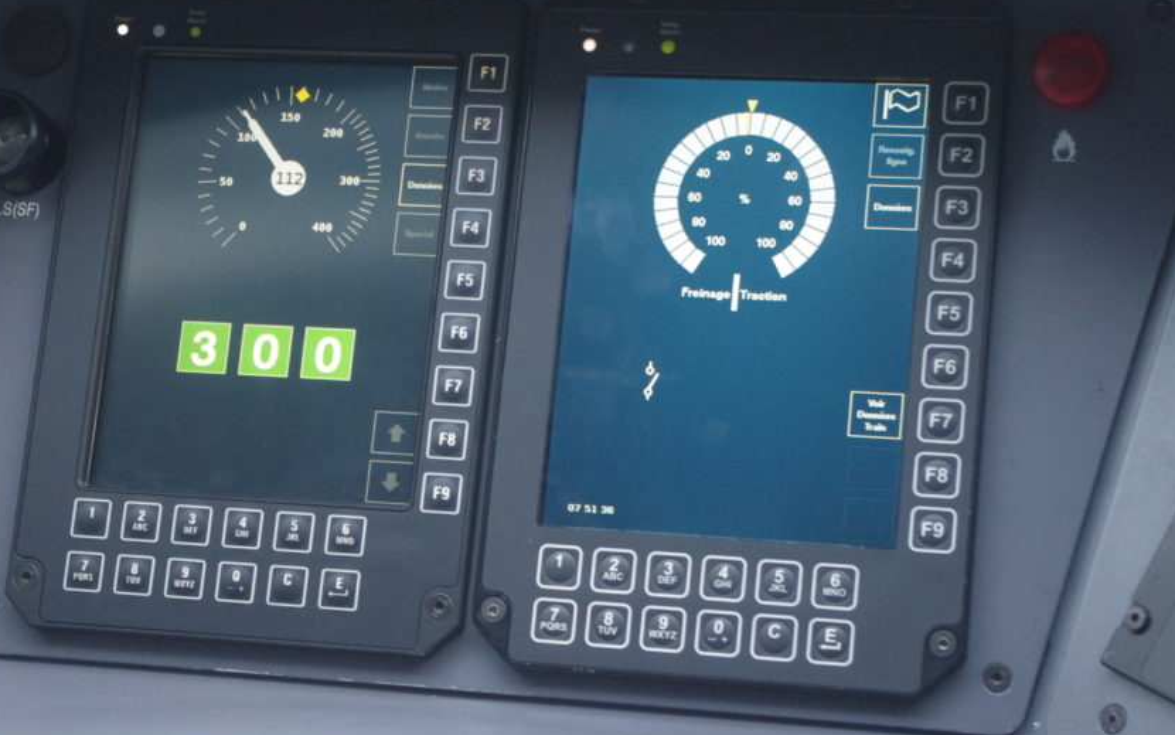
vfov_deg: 12.7
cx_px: 481
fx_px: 3299
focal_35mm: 103
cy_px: 306
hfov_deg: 20.2
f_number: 5.6
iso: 1600
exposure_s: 1/50
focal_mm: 55
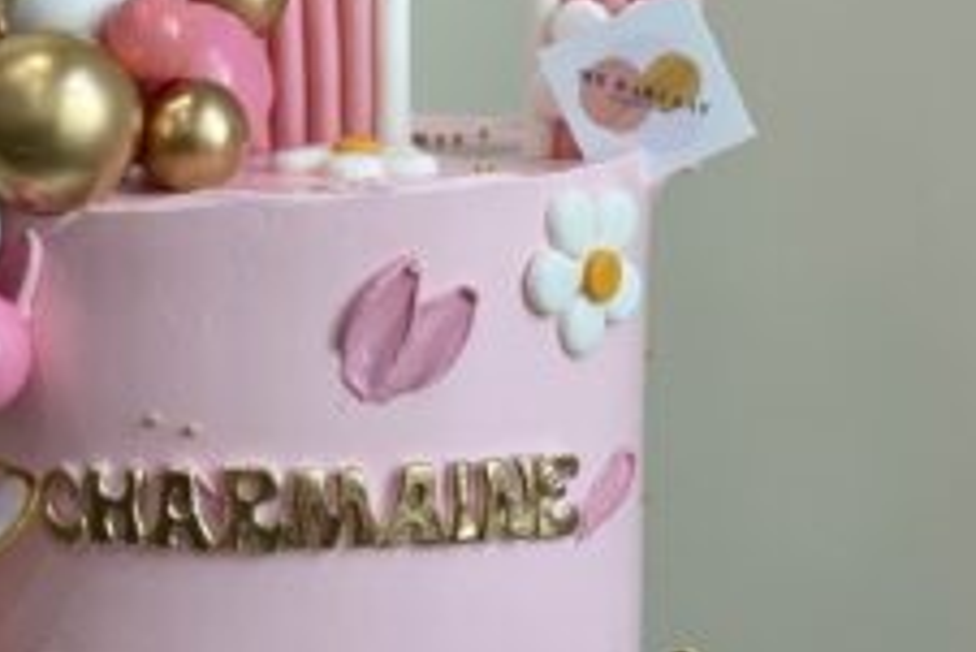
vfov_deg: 8.8
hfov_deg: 13.0
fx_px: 4259
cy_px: 291
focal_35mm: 157
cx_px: 294
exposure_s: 1/100
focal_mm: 7.5
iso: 80
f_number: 2.2
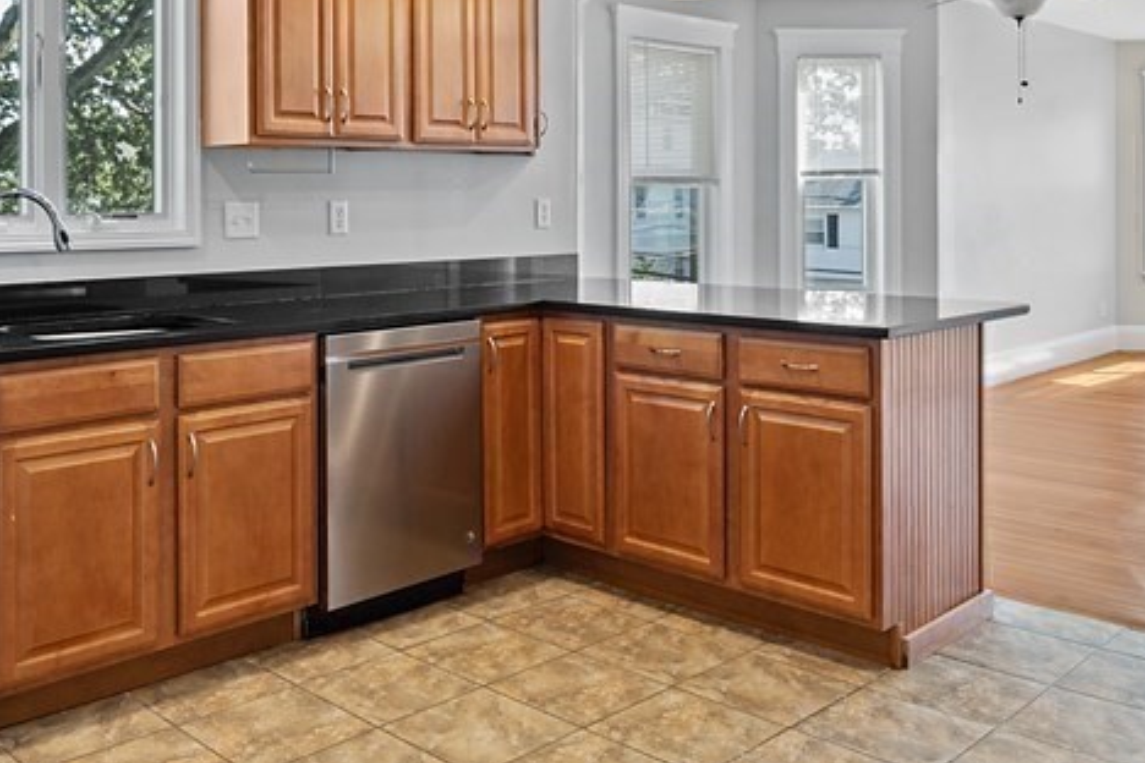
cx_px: 506
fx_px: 1113
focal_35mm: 35
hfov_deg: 54.3
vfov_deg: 37.2
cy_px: 226
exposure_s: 1/1.25
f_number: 10
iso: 500
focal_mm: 16
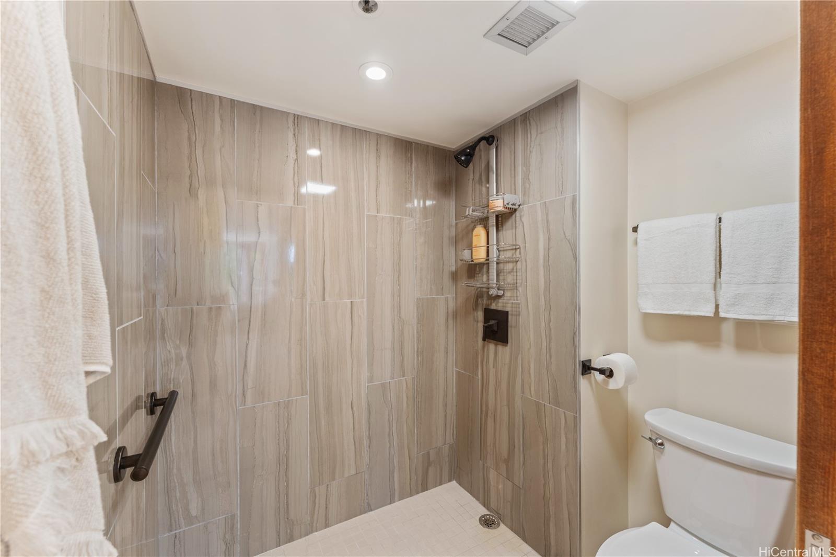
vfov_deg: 81.2
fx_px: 325
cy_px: 278
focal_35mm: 14
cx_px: 418
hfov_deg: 104.3
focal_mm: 14
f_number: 9
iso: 400
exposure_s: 1/5
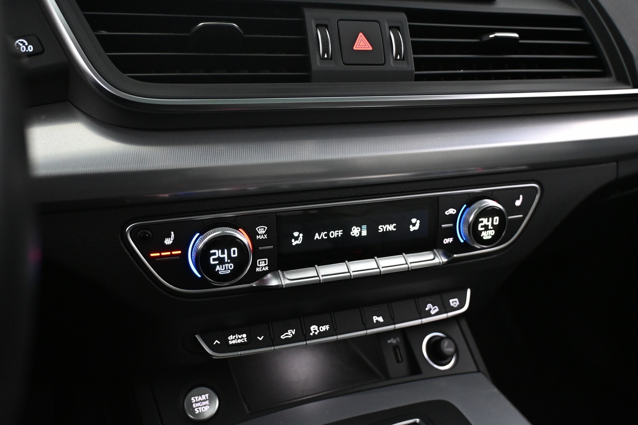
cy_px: 212
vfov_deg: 40.8
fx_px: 571
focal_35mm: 32
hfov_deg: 58.3
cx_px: 319
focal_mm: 21.5
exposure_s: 1/30
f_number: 4
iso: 3200
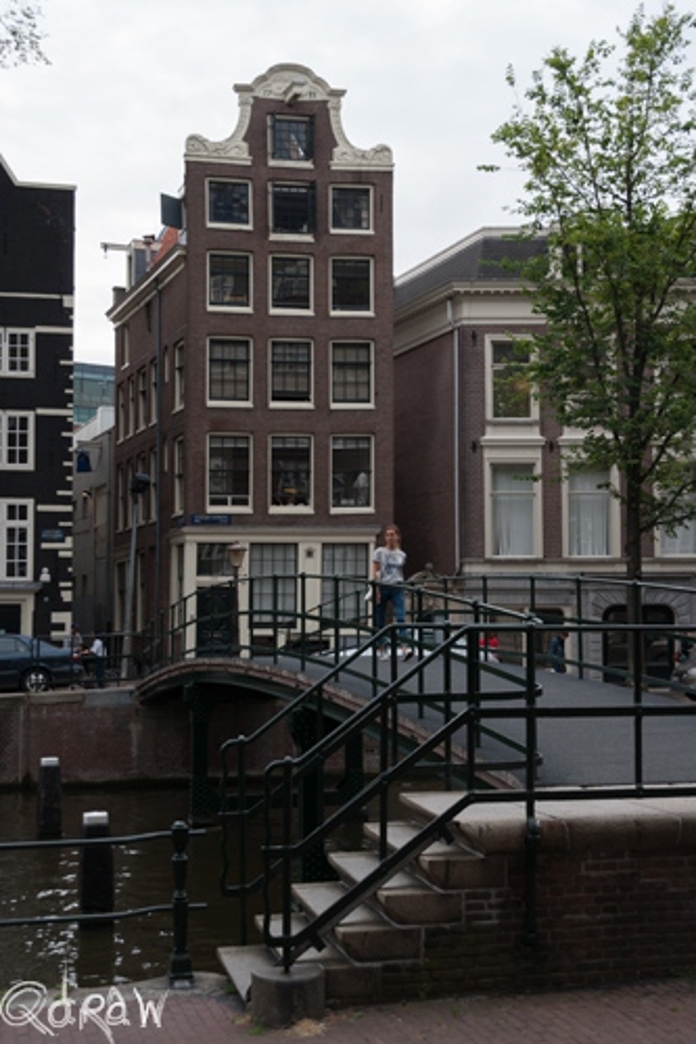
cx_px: 348
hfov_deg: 31.9
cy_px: 522
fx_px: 1219
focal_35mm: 42
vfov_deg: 46.4
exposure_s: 1/80
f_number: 5.6
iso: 100
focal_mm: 28
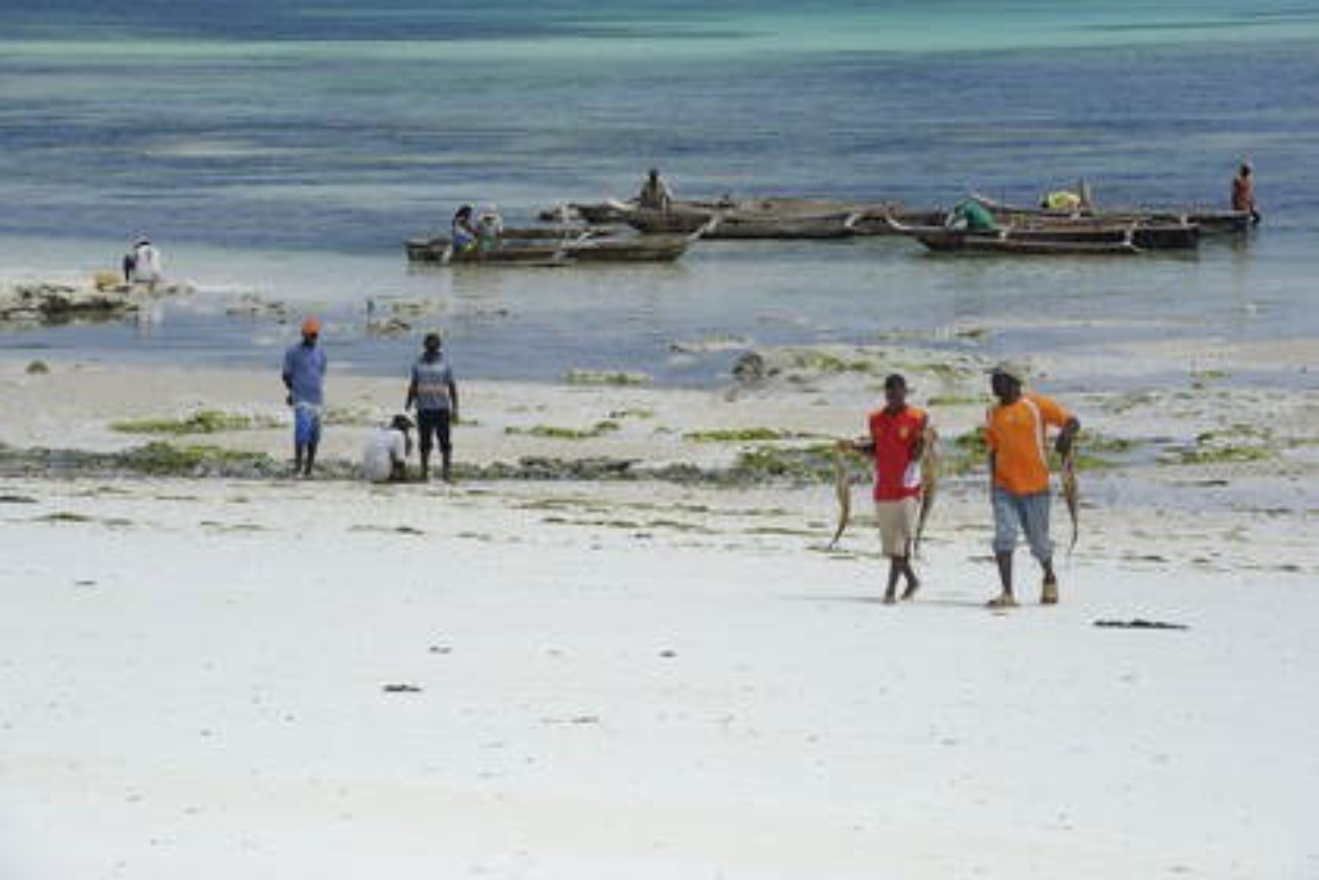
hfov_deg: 10.3
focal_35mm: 200
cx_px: 660
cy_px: 440
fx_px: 7327
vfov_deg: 6.9
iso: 200
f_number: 14
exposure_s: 1/200
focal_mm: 200
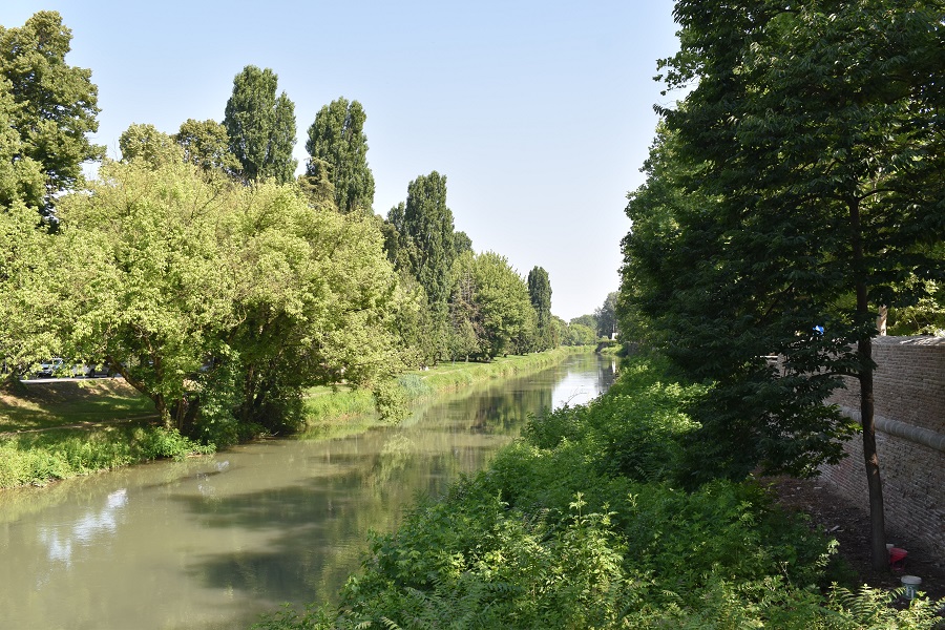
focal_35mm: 36
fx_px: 945
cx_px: 472
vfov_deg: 36.9
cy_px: 315
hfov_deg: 53.1
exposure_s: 1/250
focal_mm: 24
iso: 200
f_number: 8
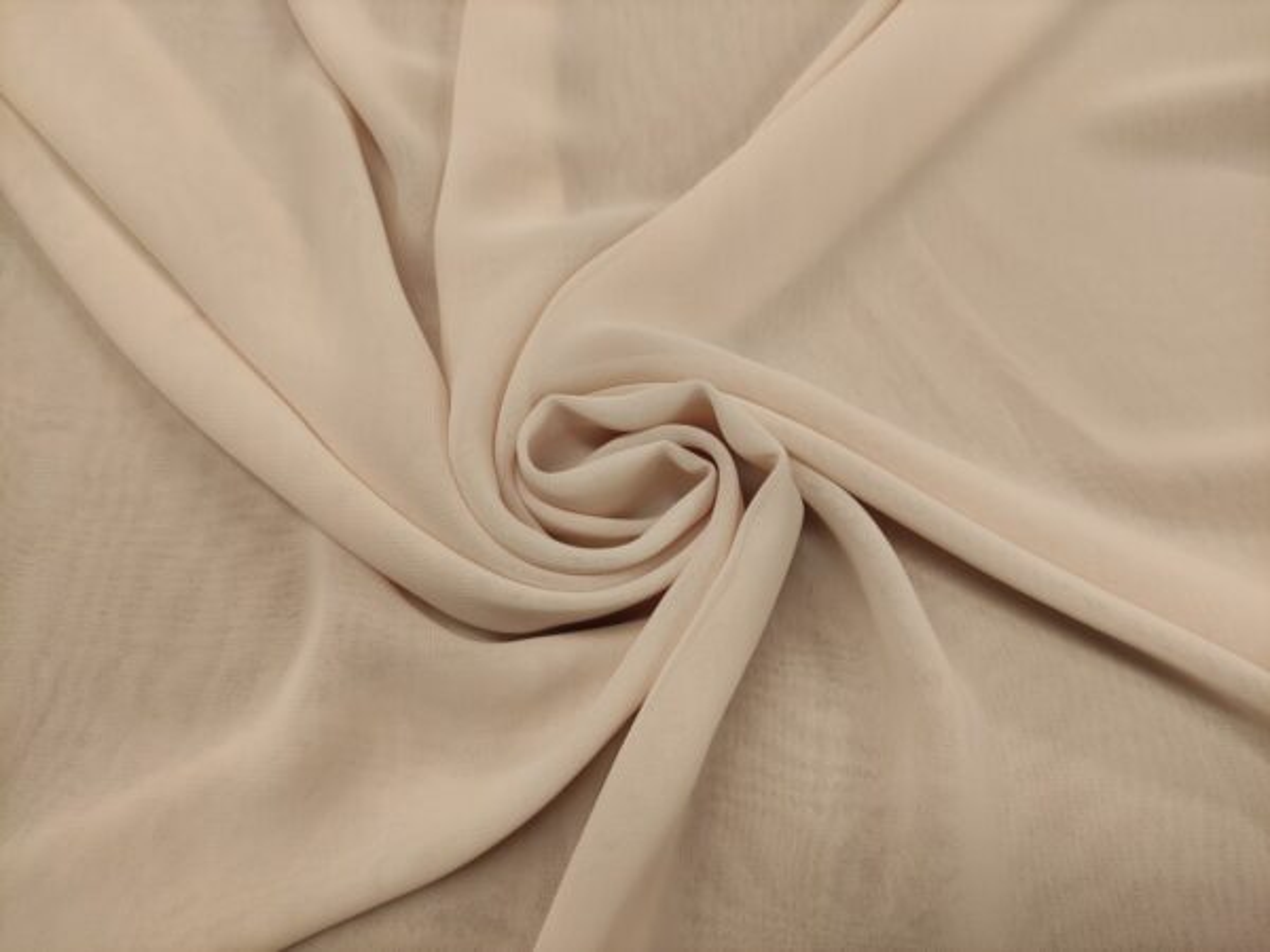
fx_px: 917
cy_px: 476
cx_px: 635
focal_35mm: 25
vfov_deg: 54.9
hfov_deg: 69.4
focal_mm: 5.43
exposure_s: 1/100
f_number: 1.89
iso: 200
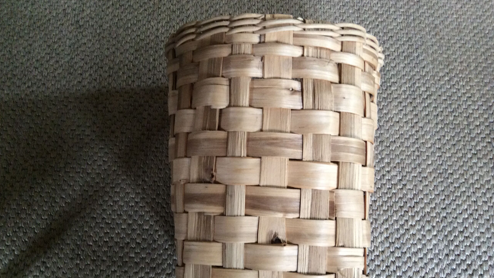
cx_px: 246
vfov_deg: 33.6
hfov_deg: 56.6
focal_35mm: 35
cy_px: 167
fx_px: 458
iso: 160
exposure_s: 1/25
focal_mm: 3.3
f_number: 2.4
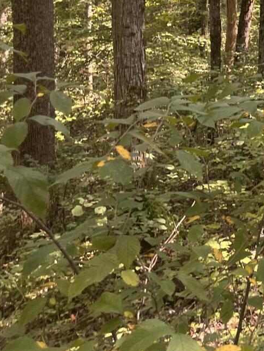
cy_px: -18
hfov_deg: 17.0
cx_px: 377
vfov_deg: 23.2
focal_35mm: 80
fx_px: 813
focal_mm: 5.1
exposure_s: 1/122
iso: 40
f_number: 1.6
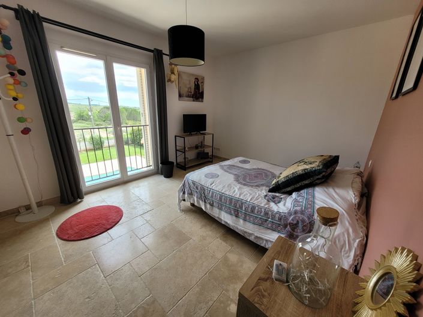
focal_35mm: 13
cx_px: 212
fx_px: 159
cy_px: 158
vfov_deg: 89.9
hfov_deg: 106.2
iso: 40
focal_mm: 1.74
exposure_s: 1/141
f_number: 2.2
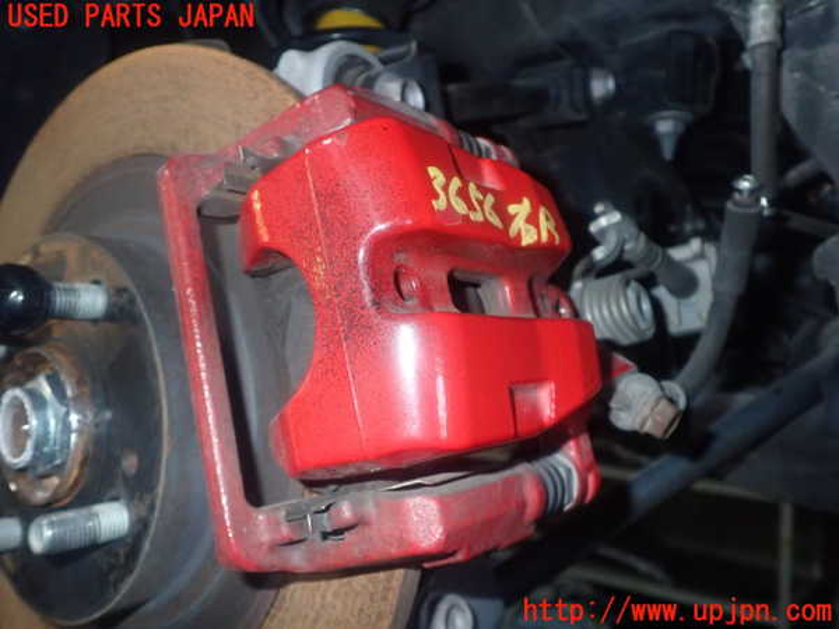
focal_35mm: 30
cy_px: 314
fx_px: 727
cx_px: 420
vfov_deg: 46.8
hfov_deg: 60.0
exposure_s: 1/30
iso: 500
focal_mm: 5.4
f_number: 6.3
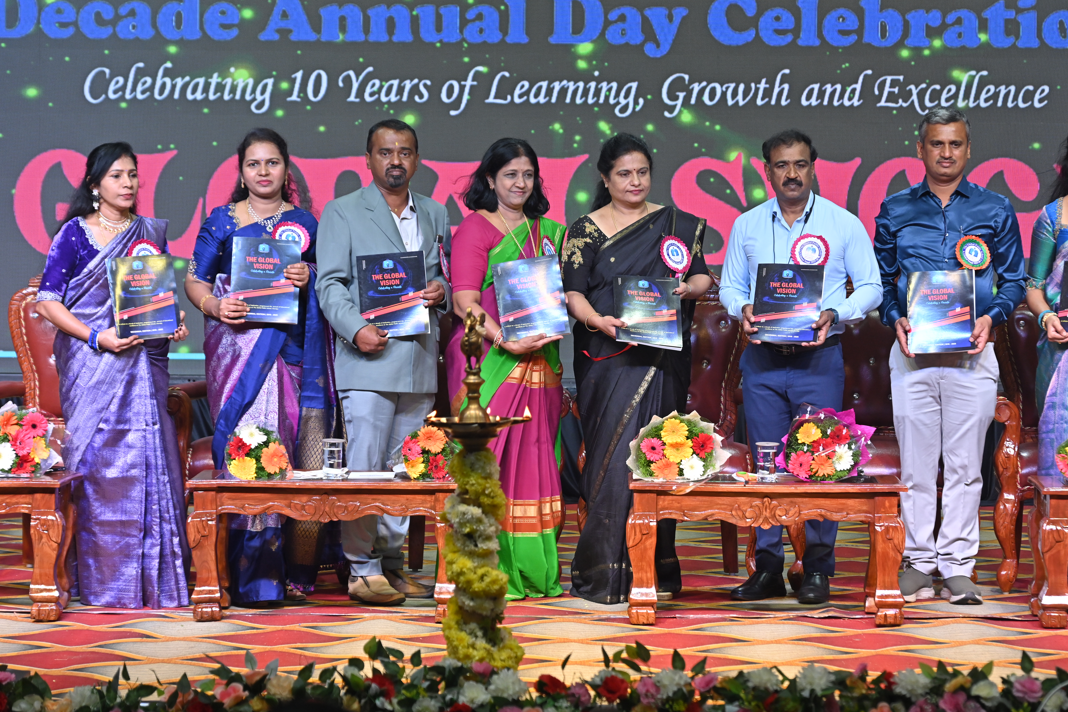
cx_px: 621
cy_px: 326
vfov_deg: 11.6
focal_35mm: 118
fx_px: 3500
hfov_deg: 17.3
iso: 640
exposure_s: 1/200
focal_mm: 95
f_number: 4.5
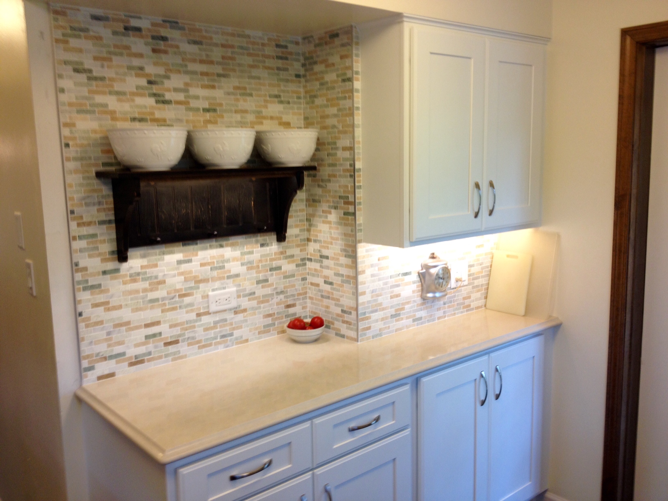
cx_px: 334
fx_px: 675
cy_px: 250
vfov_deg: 40.7
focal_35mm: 35
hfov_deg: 52.6
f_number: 2.4
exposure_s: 1/30
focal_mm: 4.28
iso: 50
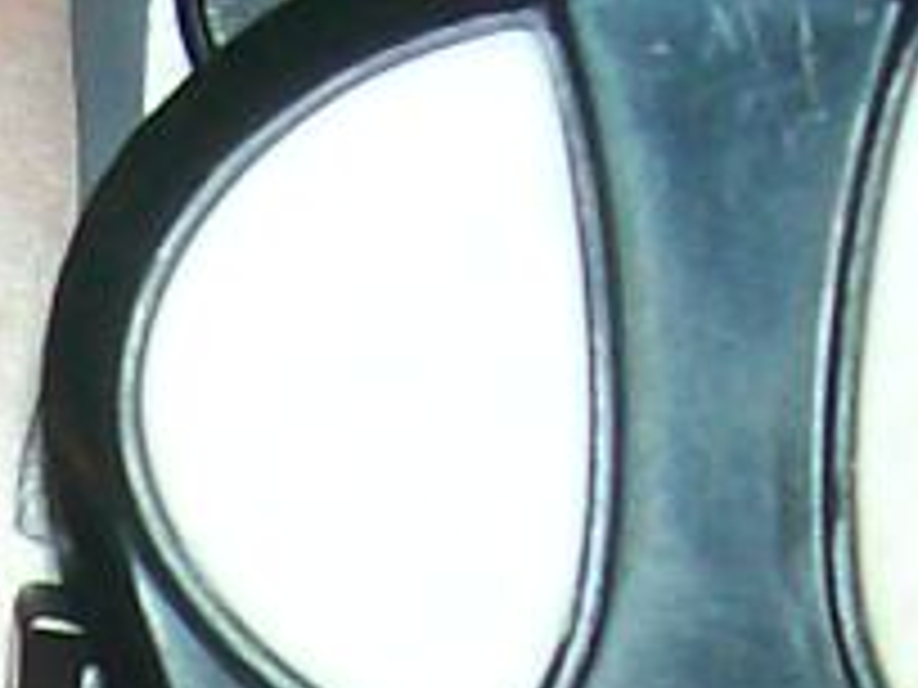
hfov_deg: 6.9
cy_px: 2262
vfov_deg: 4.9
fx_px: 7479
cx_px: -657
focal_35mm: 282
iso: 80
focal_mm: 6
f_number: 2.7
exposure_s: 1/64
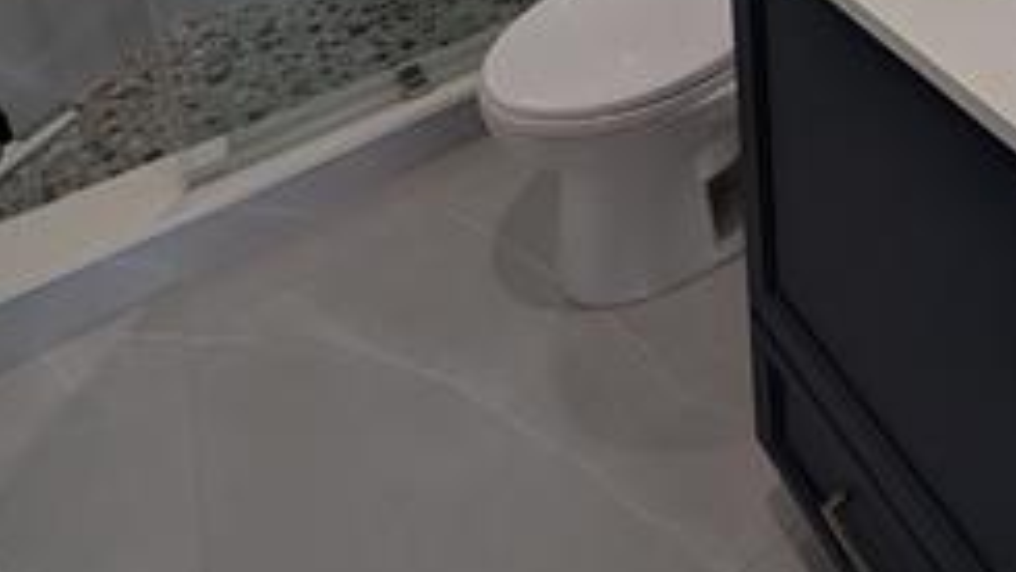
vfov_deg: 25.0
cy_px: -344
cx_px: 852
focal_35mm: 32
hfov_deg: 55.4
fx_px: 862
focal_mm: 2.02
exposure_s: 1/208
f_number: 1.7
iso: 62
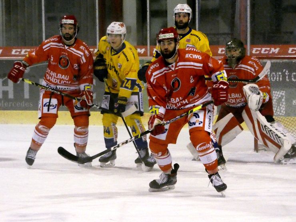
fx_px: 1856
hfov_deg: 9.1
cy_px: 111
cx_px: 148
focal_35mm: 217
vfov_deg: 6.8
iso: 3200
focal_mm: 38.9
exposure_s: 1/250
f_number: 5.5
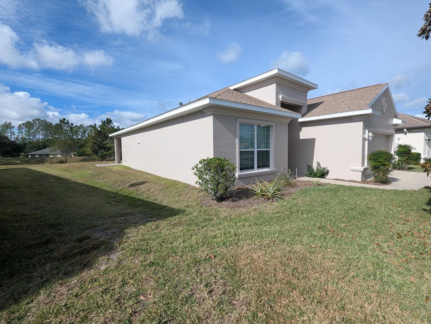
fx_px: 175
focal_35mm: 14
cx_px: 228
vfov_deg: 85.8
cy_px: 157
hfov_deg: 101.9
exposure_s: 1/1751
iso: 43
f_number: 2.2
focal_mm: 1.95
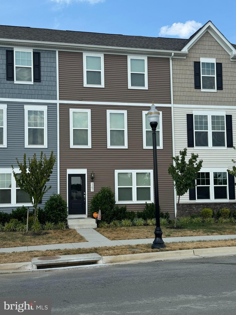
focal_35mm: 48
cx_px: 118
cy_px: 158
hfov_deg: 30.3
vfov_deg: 39.7
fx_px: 436
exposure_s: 1/2959
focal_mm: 6.76
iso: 64
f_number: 1.78
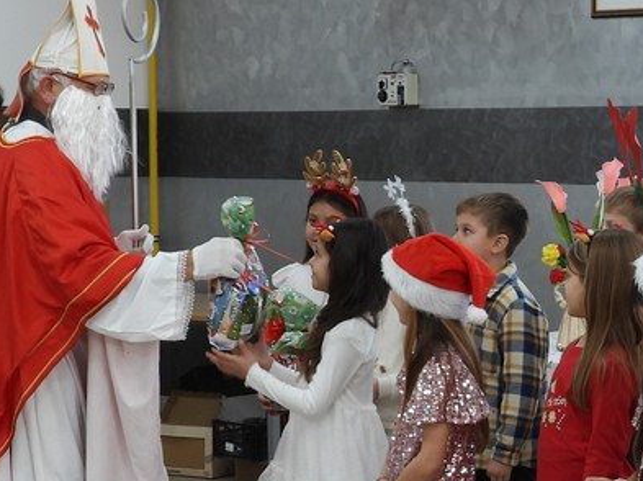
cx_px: 528
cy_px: 420
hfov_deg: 18.2
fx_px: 1986
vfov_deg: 13.7
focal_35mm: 107
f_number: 3.2
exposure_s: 1/40
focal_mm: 6.3
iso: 100
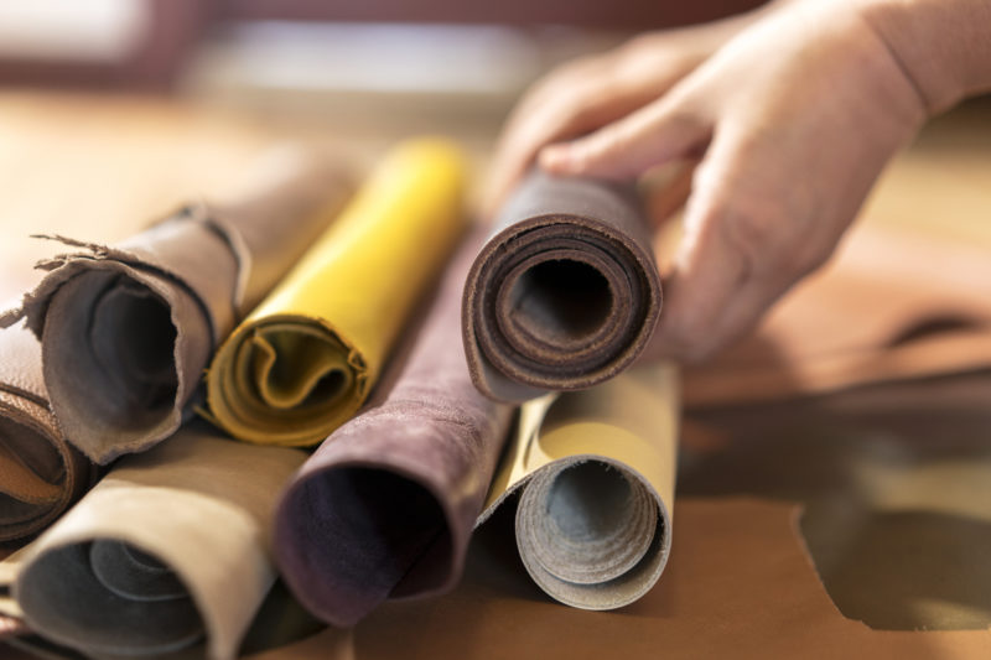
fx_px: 1514
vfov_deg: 24.6
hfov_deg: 36.3
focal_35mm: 55
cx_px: 496
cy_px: 330
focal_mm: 55
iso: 800
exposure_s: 1/60
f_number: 2.2
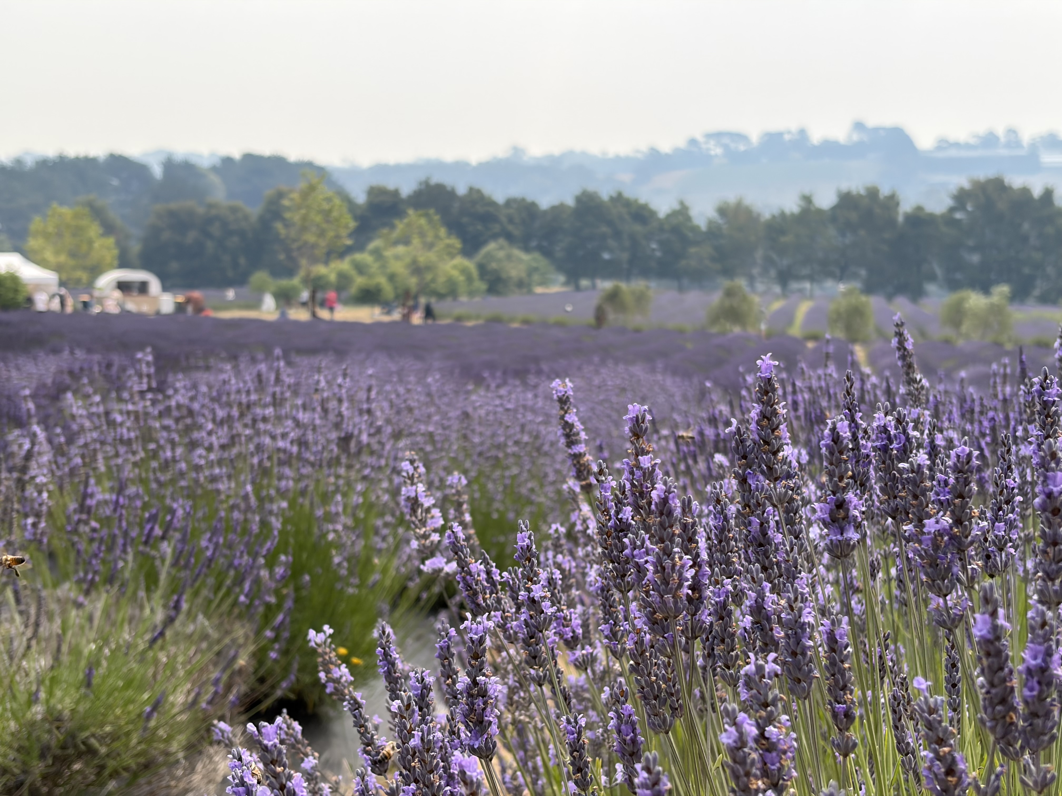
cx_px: 531
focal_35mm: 52
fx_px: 1595
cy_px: 398
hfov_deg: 36.8
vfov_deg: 28.0
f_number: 1.6
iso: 50
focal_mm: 5.96
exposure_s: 1/1364
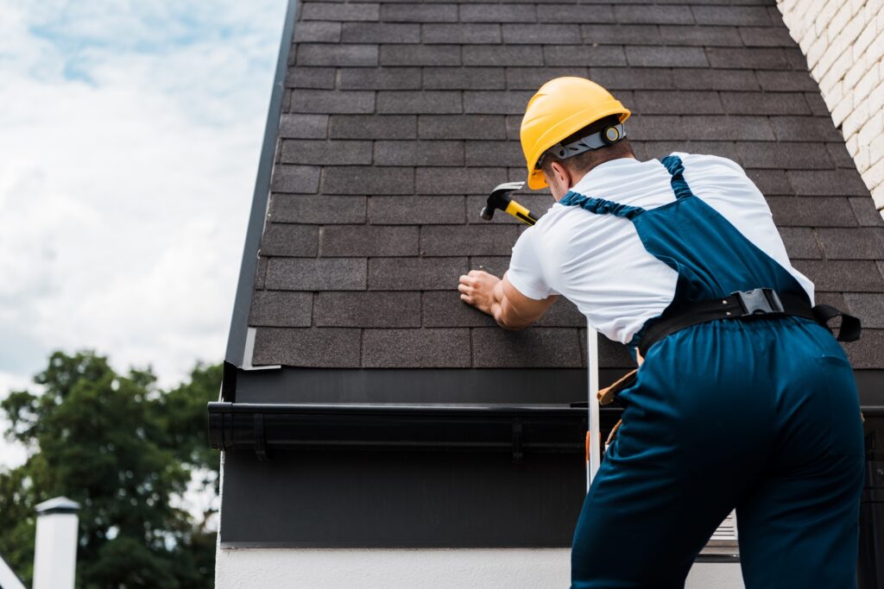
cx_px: 442
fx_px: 1473
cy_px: 294
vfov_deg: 22.6
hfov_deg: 33.4
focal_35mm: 60
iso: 100
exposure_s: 1/1250
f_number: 3.5
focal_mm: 60
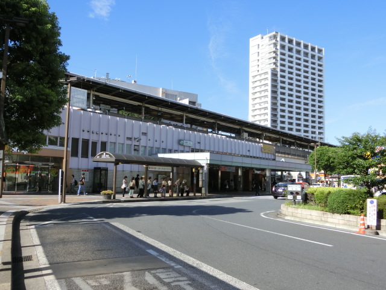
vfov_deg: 41.8
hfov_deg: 54.0
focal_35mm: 34
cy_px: 145
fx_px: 379
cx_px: 193
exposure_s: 1/500
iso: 80
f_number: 3.9
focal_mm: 6
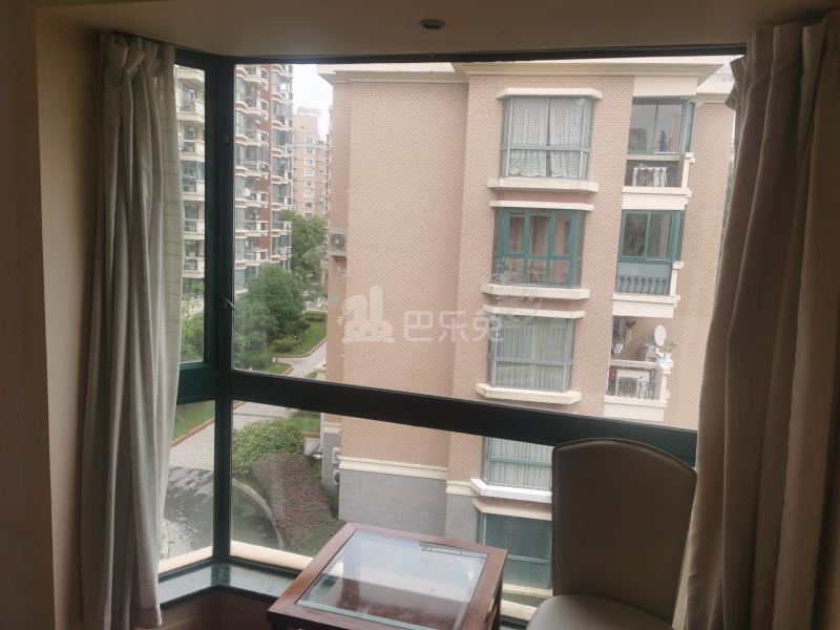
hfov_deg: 65.3
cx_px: 420
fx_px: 655
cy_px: 315
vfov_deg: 51.4
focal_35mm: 27
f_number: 1.6
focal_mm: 5.56
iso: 50
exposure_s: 1/119
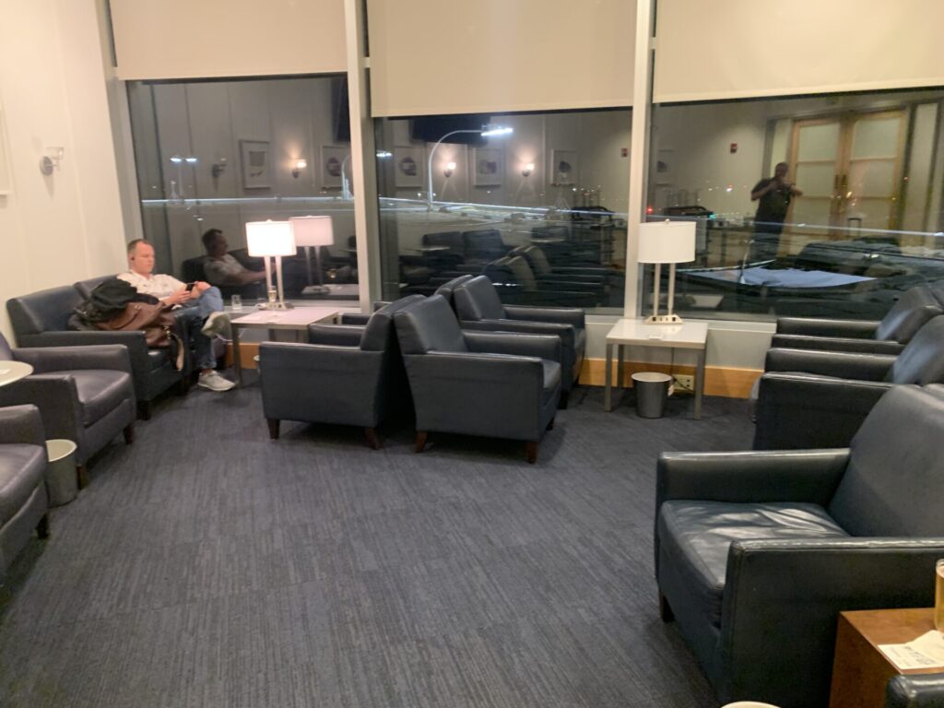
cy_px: 354
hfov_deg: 67.3
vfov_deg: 53.1
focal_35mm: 26
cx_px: 472
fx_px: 709
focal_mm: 4.25
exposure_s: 1/30
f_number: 1.8
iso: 500
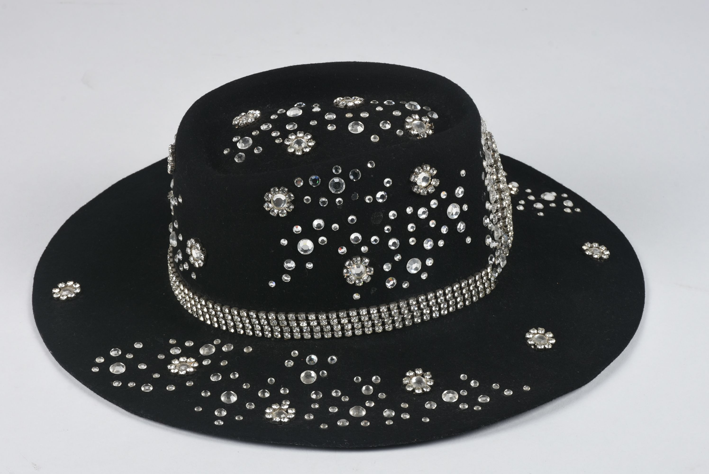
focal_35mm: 120
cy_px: 237
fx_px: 2365
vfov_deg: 11.4
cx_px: 354
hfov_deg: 17.0
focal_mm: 80
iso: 200
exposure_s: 1/125
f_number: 16
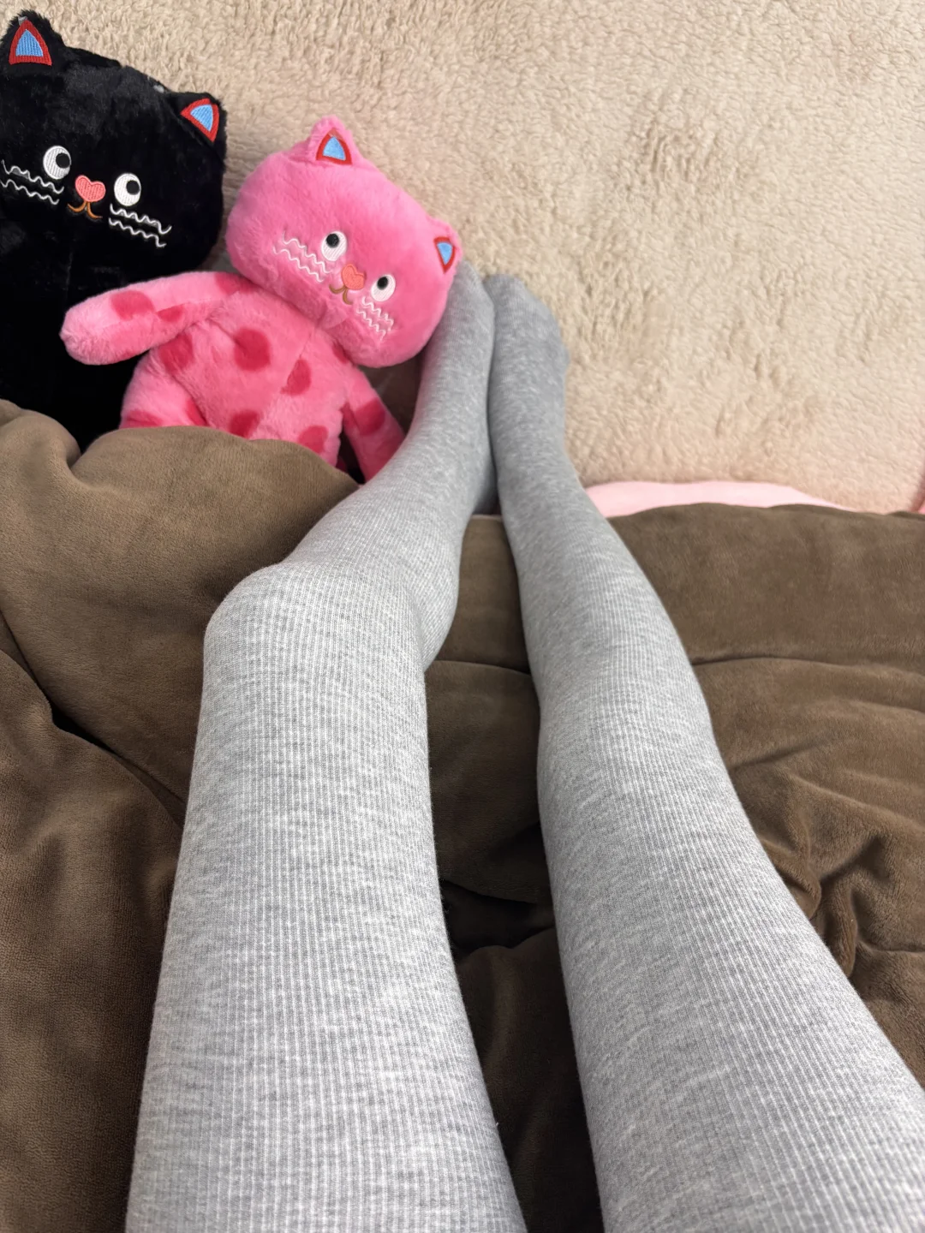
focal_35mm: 26
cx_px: 462
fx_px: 926
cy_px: 616
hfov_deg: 53.1
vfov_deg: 67.3
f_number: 1.6
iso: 100
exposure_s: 1/100
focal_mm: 5.96
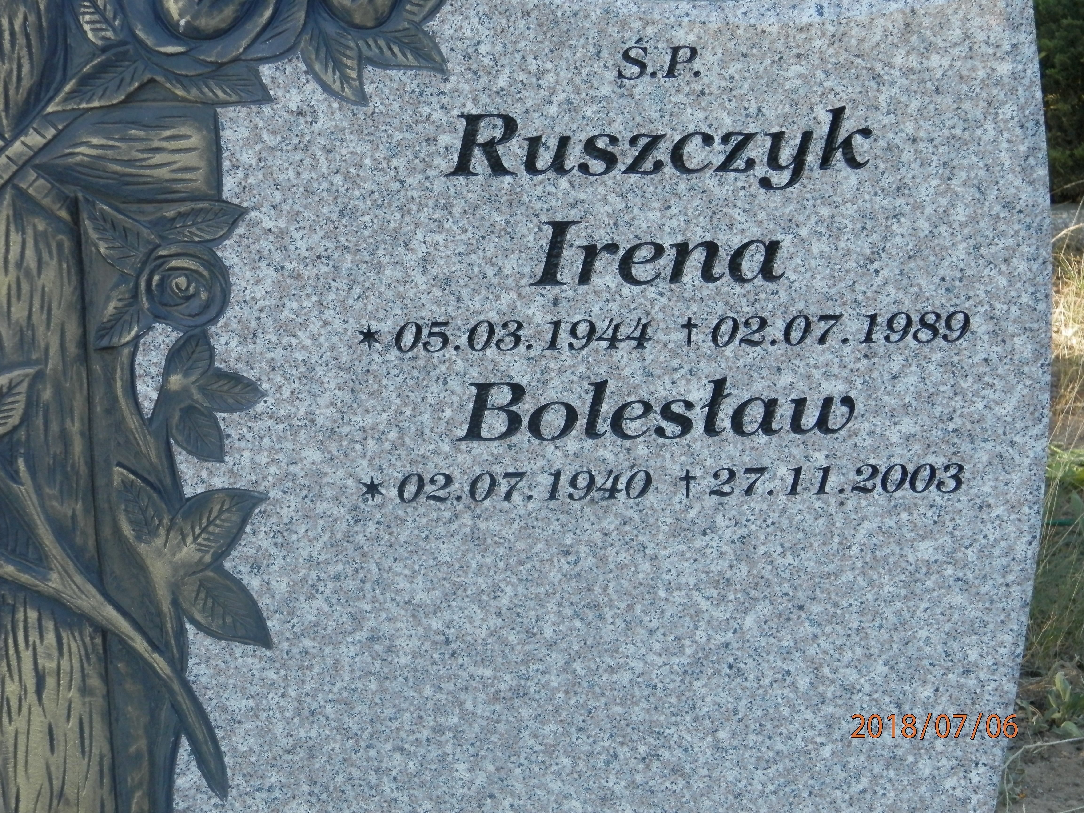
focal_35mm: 82
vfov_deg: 18.0
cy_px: 406
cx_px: 542
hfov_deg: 23.8
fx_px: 2568
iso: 200
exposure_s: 1/125
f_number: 4.2
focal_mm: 14.6
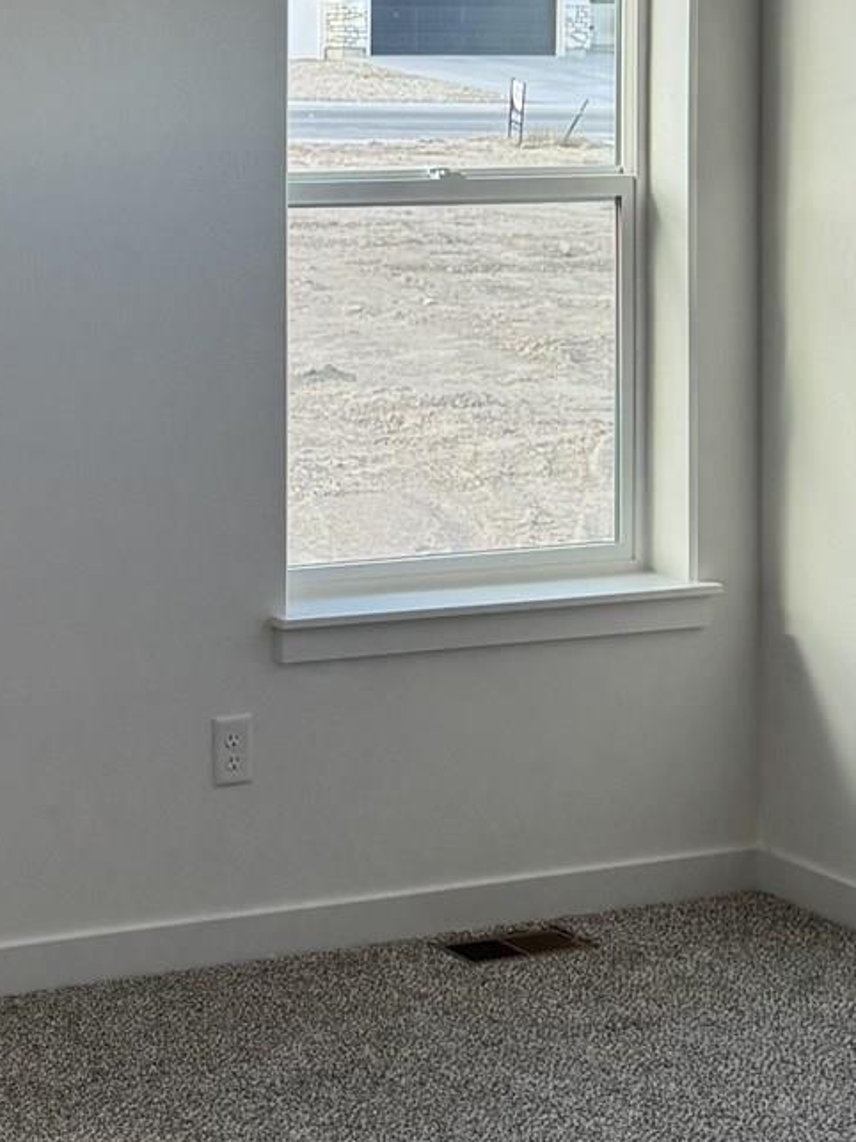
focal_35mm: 86
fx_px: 2836
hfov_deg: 16.4
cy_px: -5
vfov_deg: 21.9
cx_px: -181
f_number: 1.78
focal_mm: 6.76
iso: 64
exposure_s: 1/178
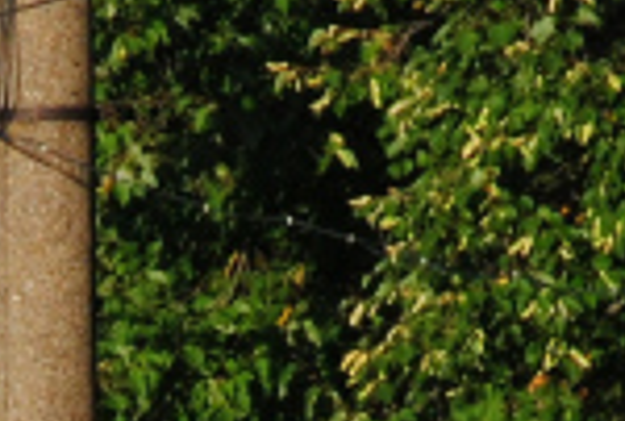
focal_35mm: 1258
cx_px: 4
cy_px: 877
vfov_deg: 1.1
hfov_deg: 1.6
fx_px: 21906
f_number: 18
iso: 400
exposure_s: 1/200
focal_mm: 105
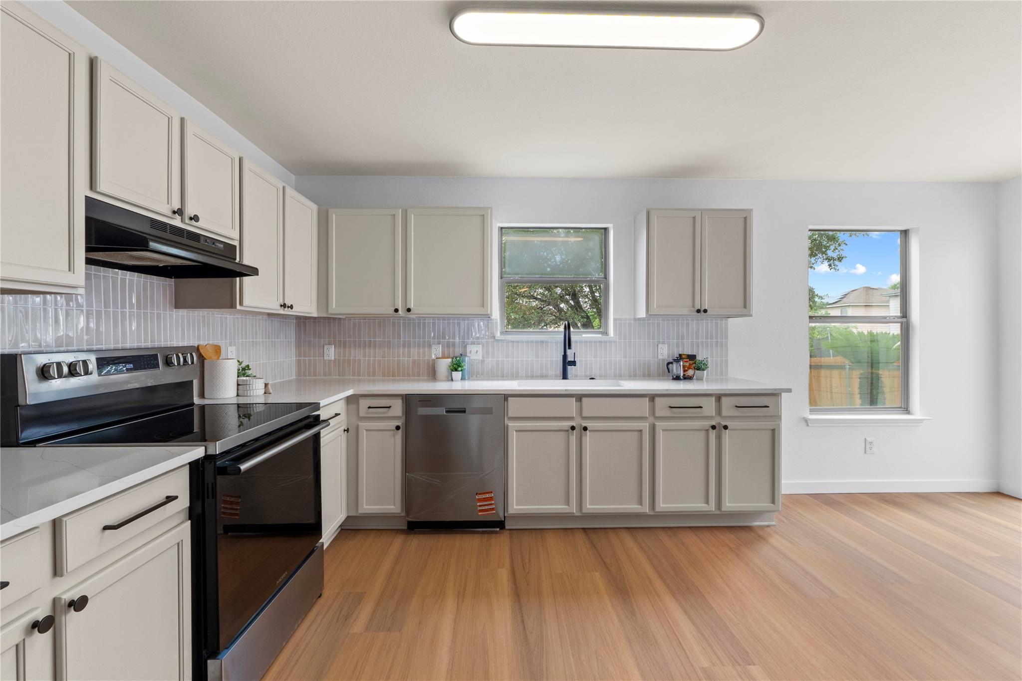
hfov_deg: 100.4
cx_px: 511
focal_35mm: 15
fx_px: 426
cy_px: 340
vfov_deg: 77.3
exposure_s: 1/1.25
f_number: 11
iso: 250
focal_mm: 10
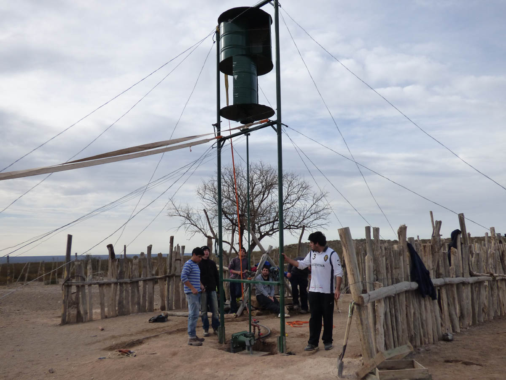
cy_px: 190
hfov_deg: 60.0
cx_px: 253
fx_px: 439
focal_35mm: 30
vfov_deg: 46.8
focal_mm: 5.29
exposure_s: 1/1300
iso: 160
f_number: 3.3
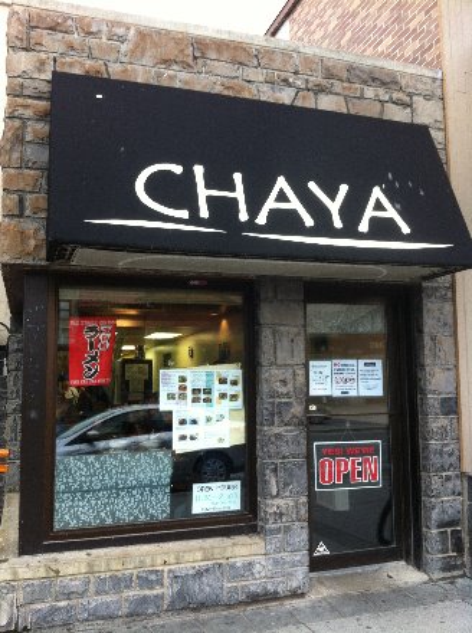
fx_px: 639
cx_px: 236
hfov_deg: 40.6
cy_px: 316
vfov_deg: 52.7
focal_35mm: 35
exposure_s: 1/60
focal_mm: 3.85
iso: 100
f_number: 2.8
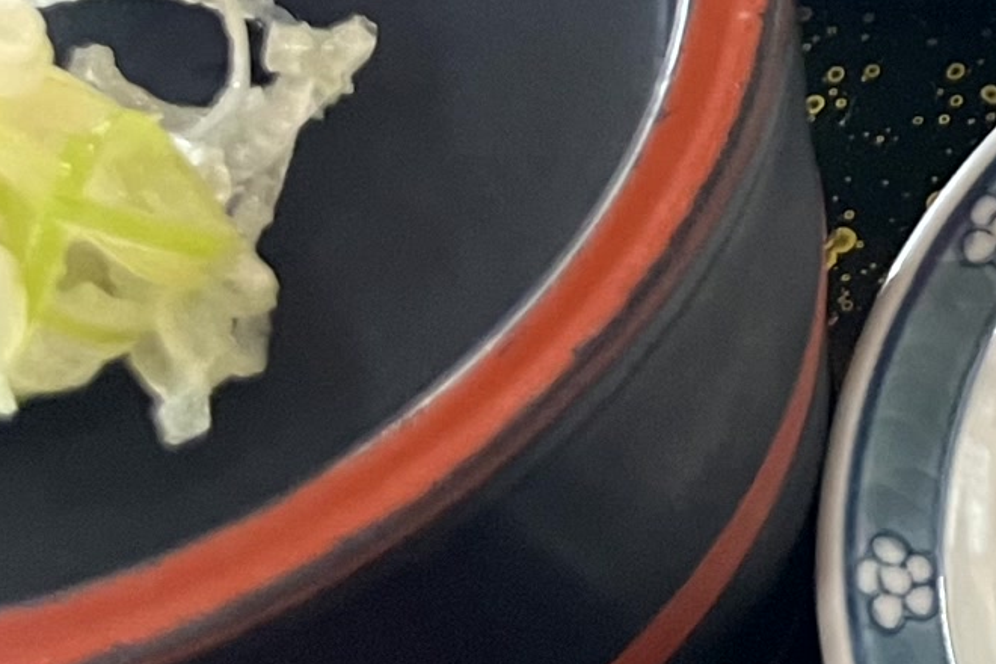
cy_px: -168
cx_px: 1691
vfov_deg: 11.1
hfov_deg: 15.1
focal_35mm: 121
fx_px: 3347
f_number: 1.6
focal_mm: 5.1
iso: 250
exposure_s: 1/60
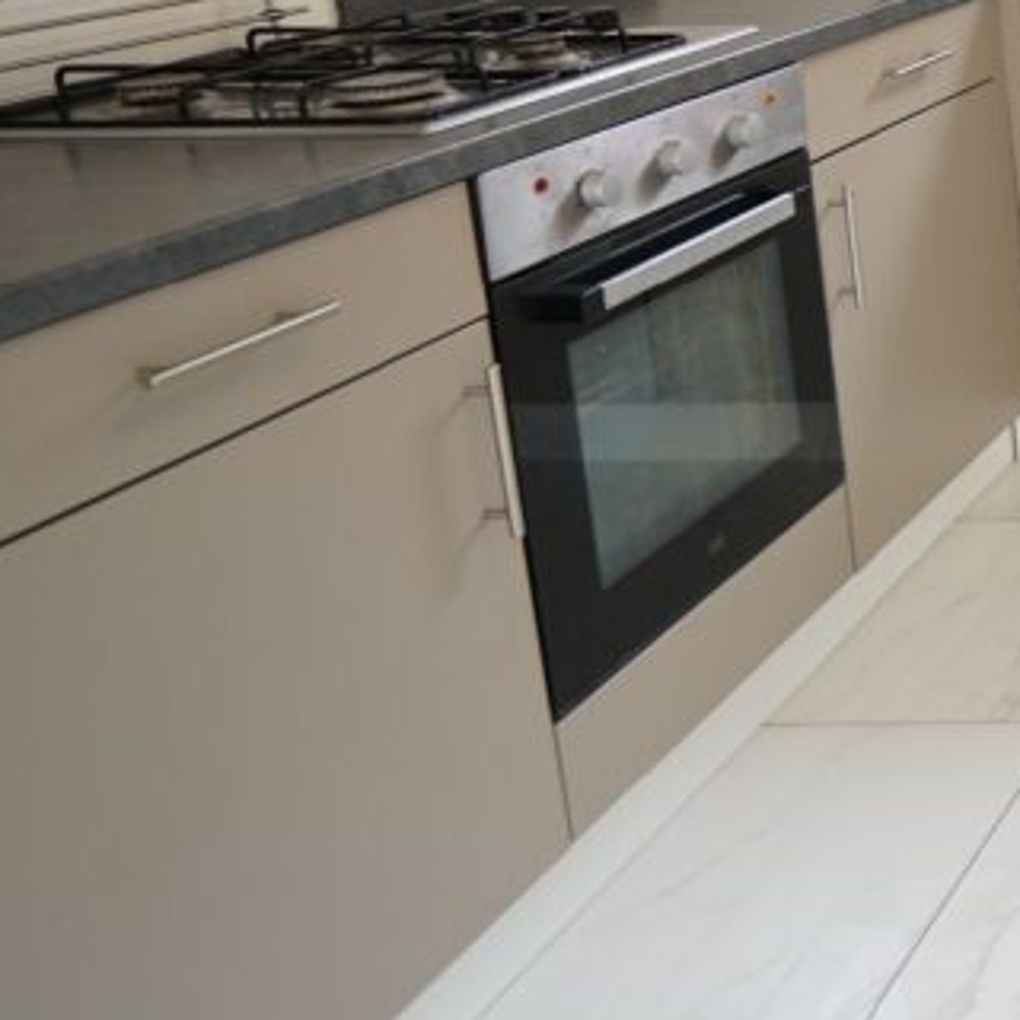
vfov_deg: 31.6
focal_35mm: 51
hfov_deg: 21.9
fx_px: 1700
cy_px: 81
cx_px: 1804
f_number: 4
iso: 200
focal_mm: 16
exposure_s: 1/20
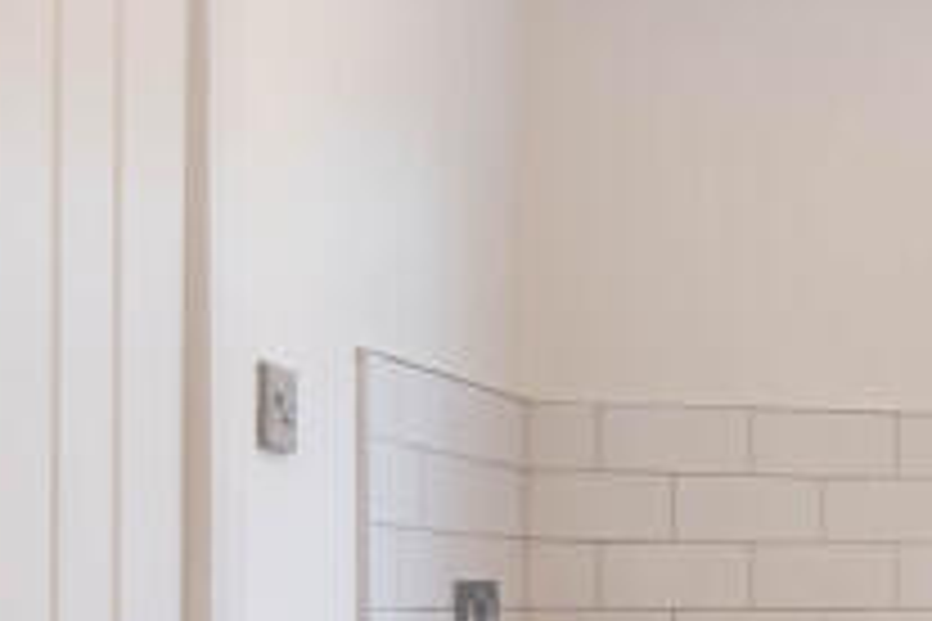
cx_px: 1801
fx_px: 2109
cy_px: 623
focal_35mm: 81
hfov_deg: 18.1
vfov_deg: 16.4
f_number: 8
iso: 320
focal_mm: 16.5
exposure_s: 1/250
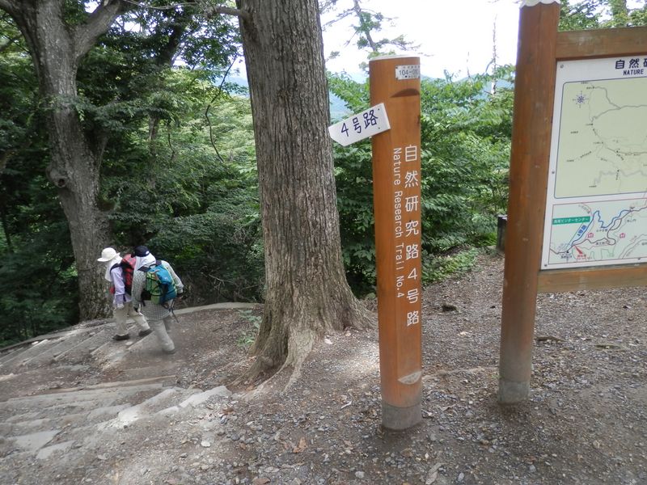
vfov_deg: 54.9
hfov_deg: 69.4
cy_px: 242
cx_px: 324
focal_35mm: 25
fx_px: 467
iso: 80
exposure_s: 1/160
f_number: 3
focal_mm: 4.5
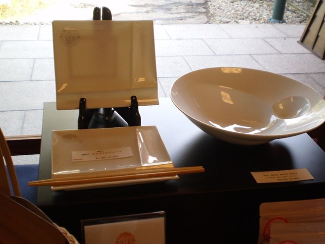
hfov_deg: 44.8
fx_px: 394
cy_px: 122
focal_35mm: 42
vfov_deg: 34.3
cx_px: 162
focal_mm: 7.4
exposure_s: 1/30
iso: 125
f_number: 3.5
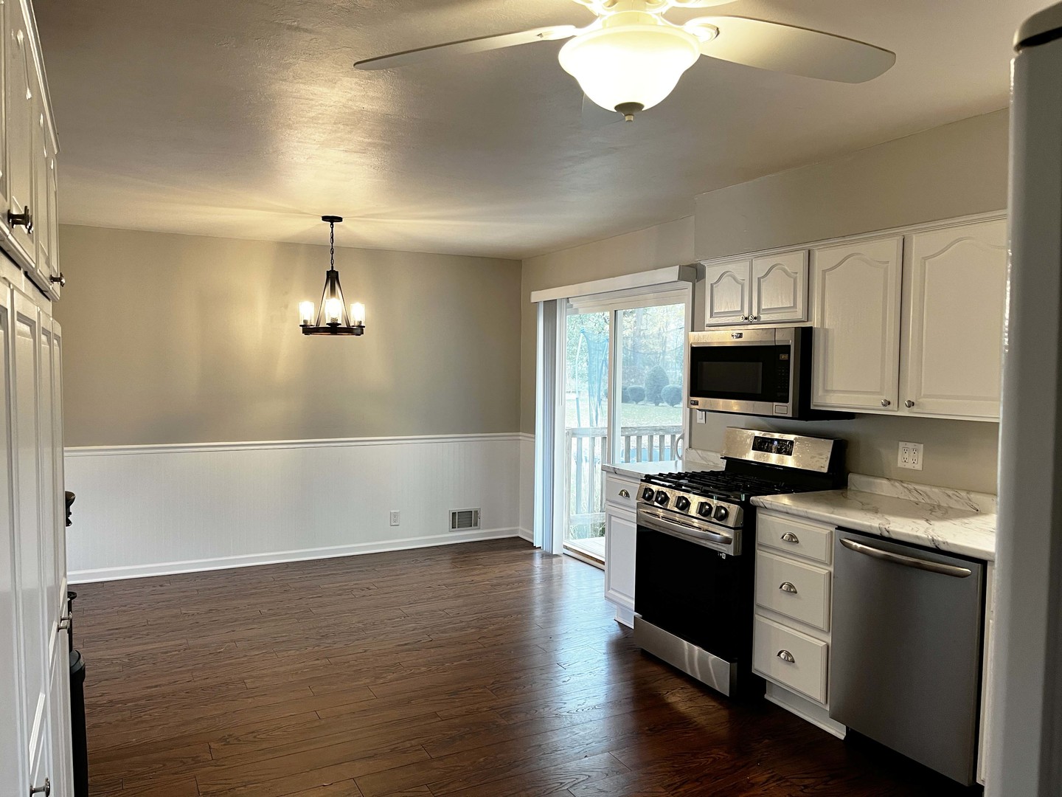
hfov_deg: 67.3
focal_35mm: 26
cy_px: 398
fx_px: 798
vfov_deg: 53.1
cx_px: 531
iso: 80
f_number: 1.6
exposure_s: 1/60
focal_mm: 5.1
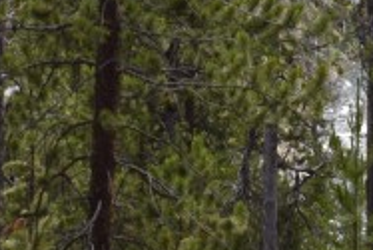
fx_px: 1700
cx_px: 205
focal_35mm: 164
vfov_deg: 8.0
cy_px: -228
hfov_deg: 12.5
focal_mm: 20
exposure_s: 1/250
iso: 200
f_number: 8
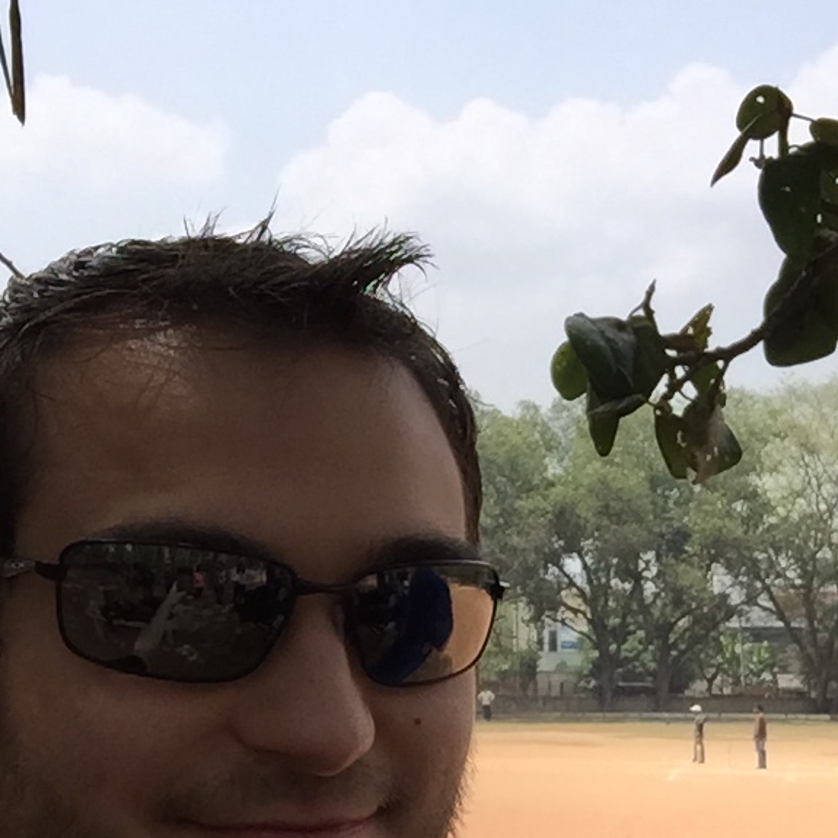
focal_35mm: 61
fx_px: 1671
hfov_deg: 28.1
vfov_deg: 27.9
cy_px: 590
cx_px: 507
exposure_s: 1/821
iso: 32
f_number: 2.2
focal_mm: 2.65
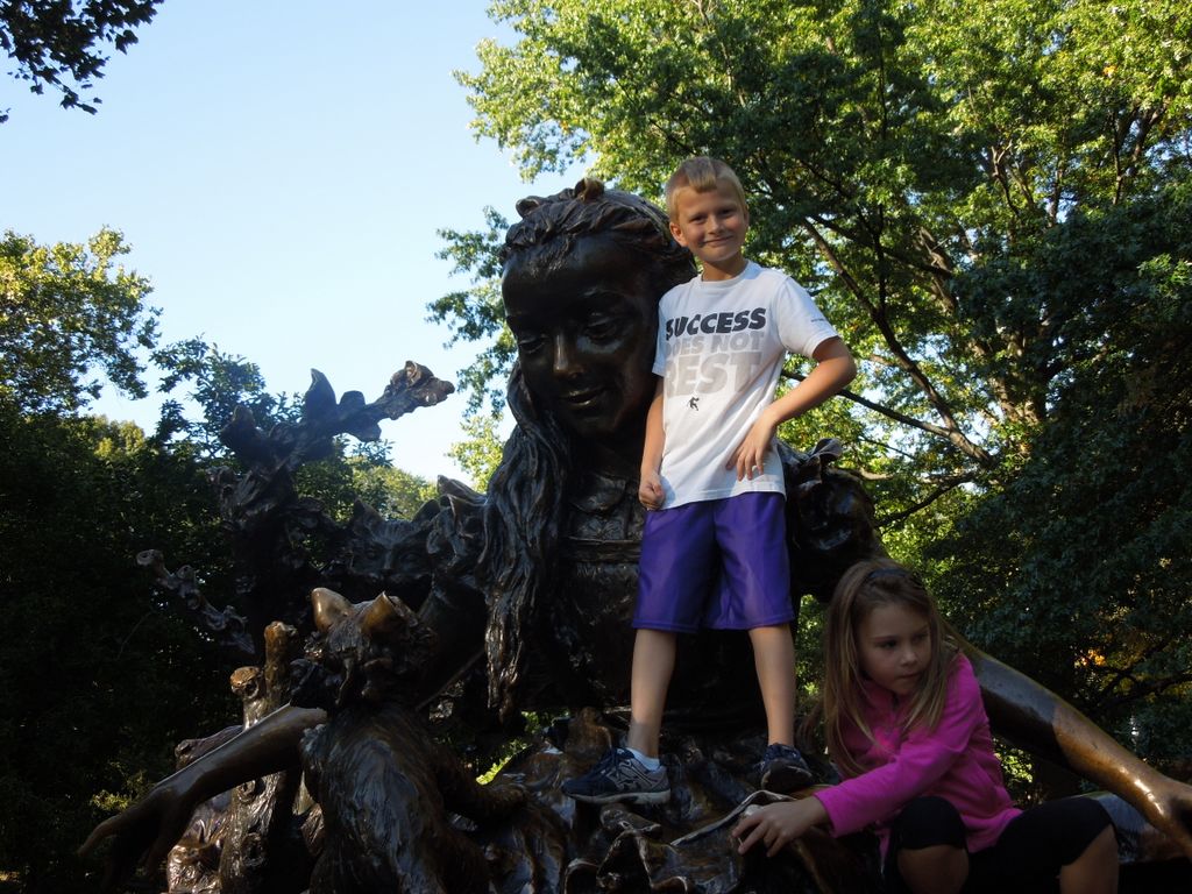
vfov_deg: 33.6
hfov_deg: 43.9
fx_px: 1481
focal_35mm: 43
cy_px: 447
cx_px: 596
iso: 100
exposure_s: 1/160
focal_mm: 7.8
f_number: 3.9
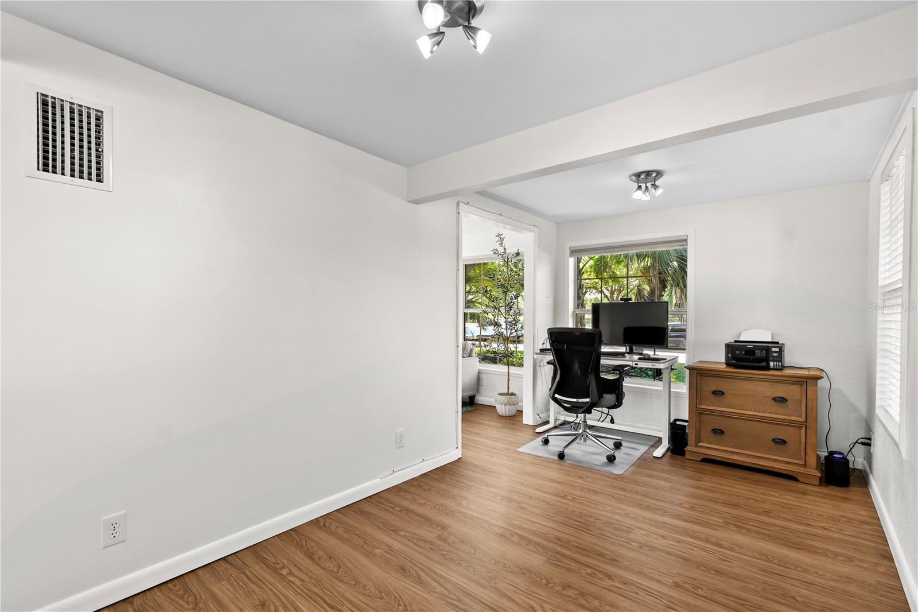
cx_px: 459
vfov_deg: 77.3
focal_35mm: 15
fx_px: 382
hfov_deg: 100.4
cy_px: 306
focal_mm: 10
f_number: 7.1
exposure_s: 1/15
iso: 100
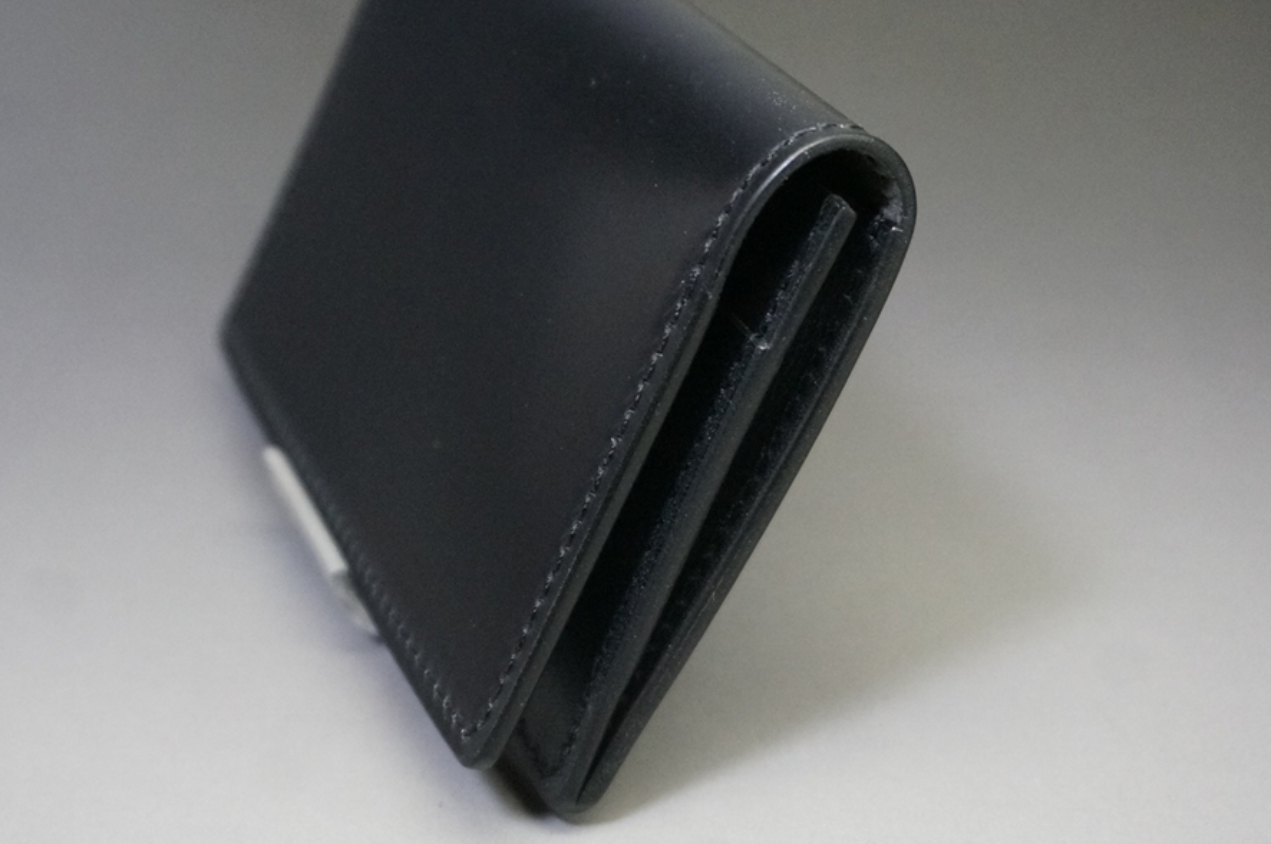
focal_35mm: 65
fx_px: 2291
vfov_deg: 20.8
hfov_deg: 31.0
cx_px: 565
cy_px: 355
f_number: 5
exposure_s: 1/80
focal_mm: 32
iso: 3200
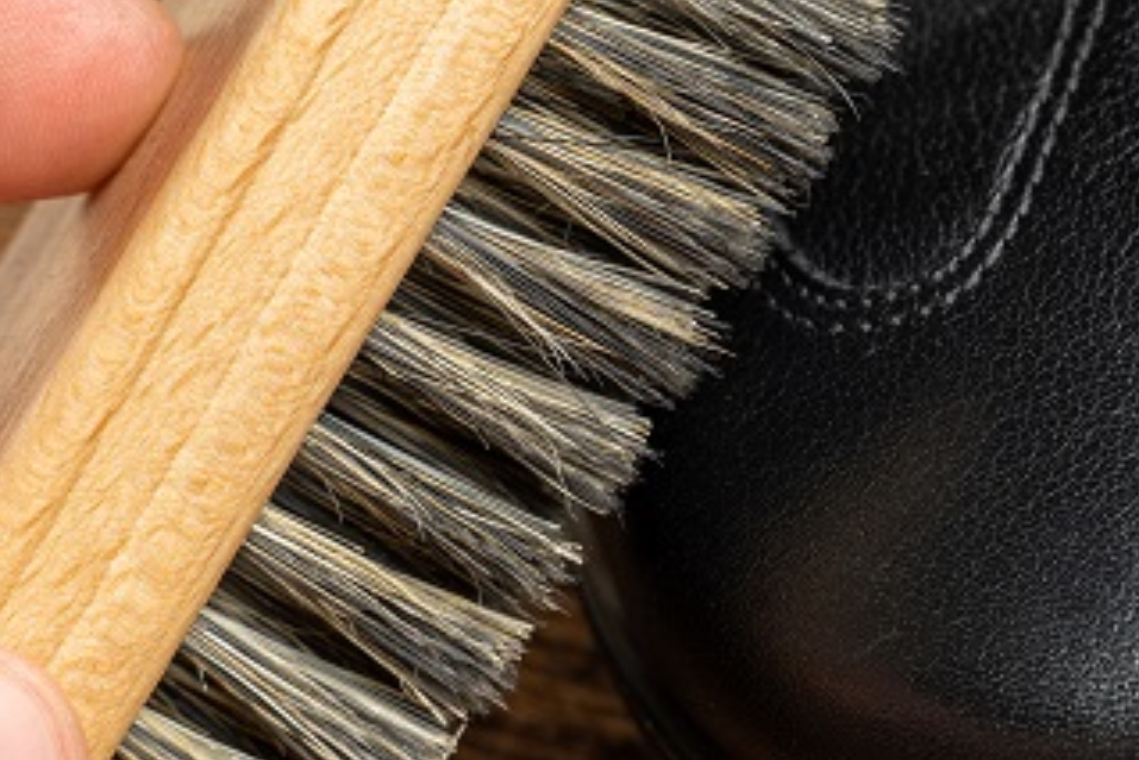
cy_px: 260
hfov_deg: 10.9
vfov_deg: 7.3
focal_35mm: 189
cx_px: 757
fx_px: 5980
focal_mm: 67
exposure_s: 1/160
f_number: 7.1
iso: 100
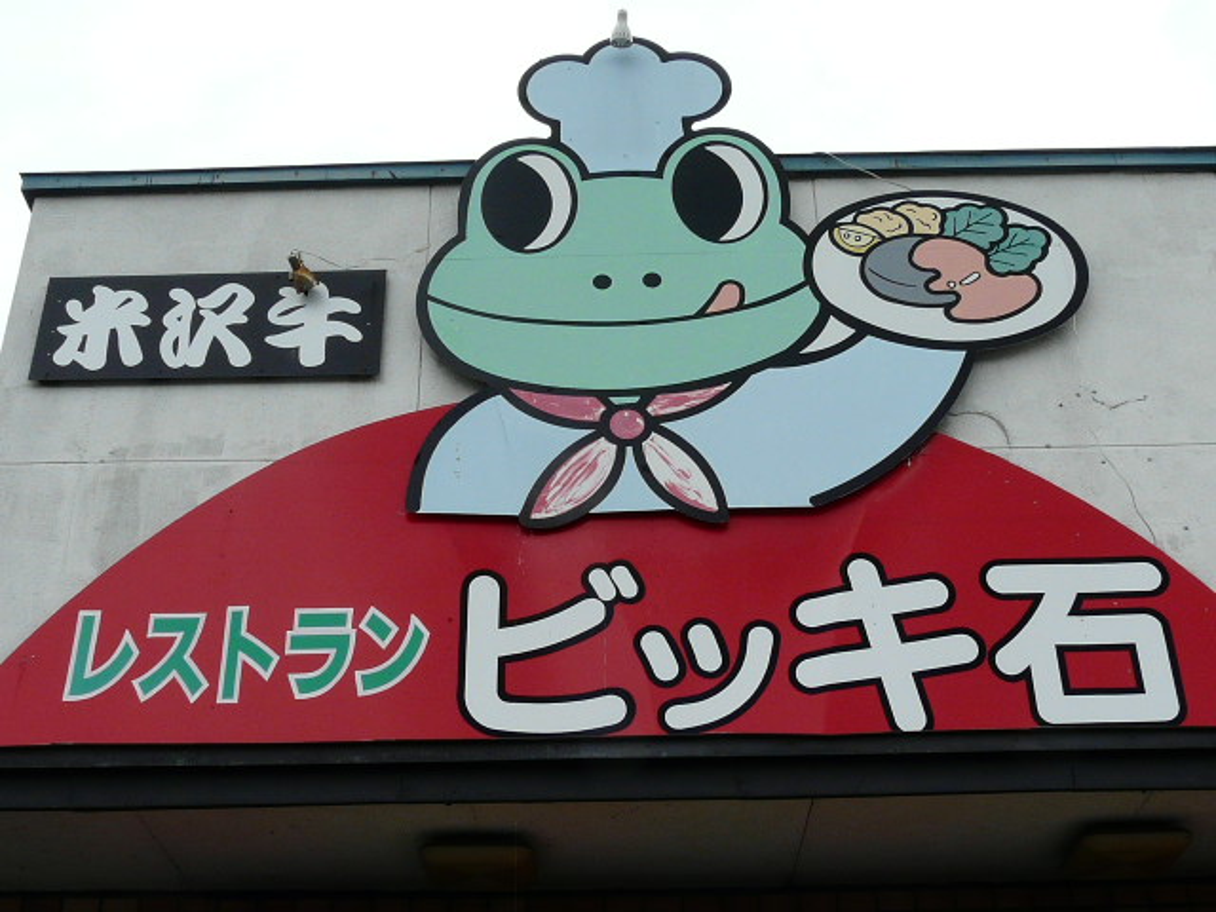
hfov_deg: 41.2
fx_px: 1616
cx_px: 608
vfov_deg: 31.5
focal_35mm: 46
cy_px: 456
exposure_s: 1/250
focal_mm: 4.7
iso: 100
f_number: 5.6
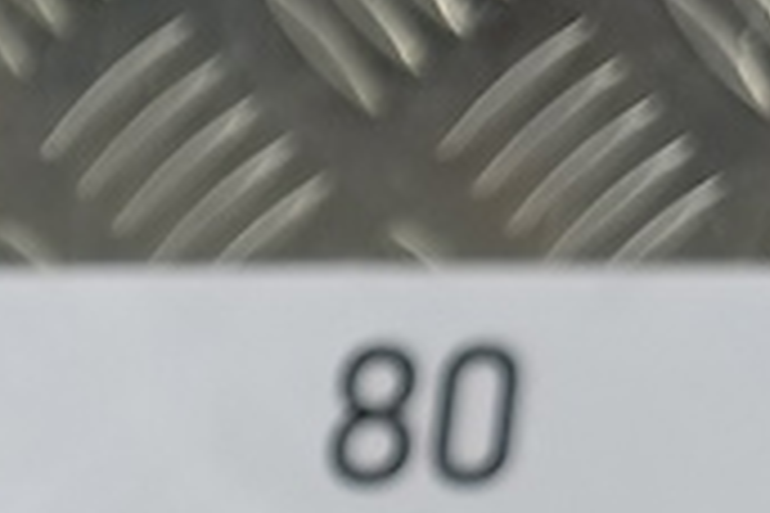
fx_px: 3058
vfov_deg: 8.5
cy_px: 1354
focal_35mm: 143
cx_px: -788
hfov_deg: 12.5
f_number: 1.6
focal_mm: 4.11
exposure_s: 1/50
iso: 164
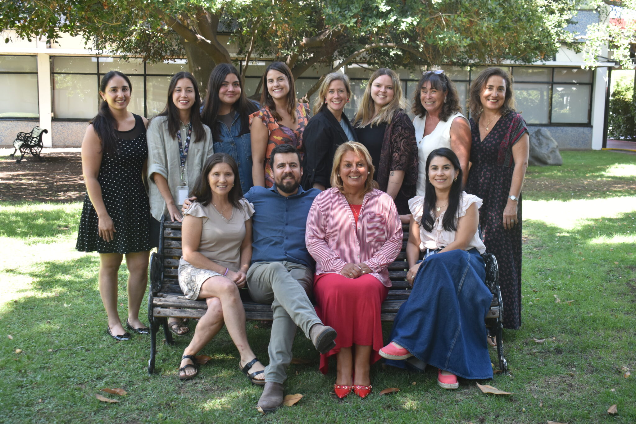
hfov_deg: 46.4
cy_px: 212
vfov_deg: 31.9
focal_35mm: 42
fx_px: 742
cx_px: 318
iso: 400
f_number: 5
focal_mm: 28
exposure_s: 1/100
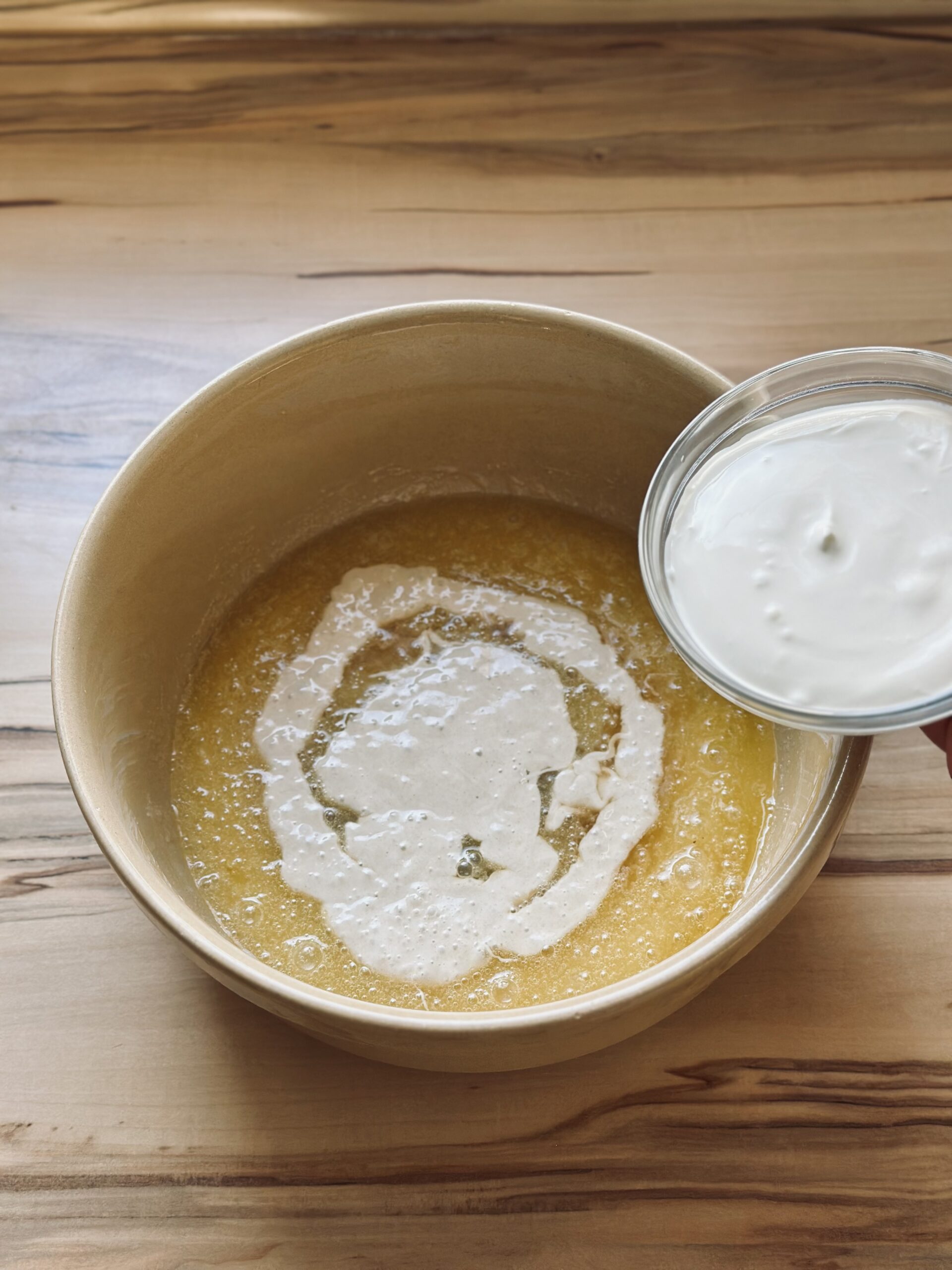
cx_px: 476
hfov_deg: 30.3
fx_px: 1760
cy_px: 635
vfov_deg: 39.7
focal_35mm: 48
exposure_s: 1/98
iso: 125
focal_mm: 6.86
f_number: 1.78
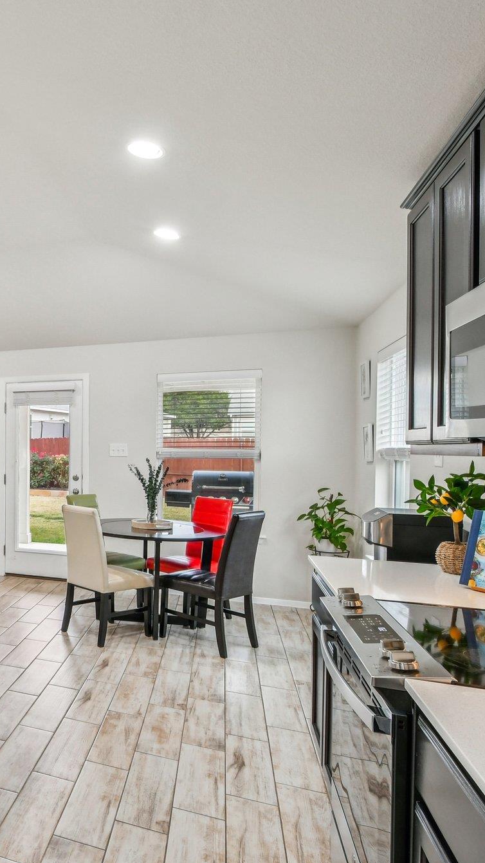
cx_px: -57
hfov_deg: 38.7
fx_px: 549
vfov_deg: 76.3
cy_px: 429
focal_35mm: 24
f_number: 8
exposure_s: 1/20
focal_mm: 10
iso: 400
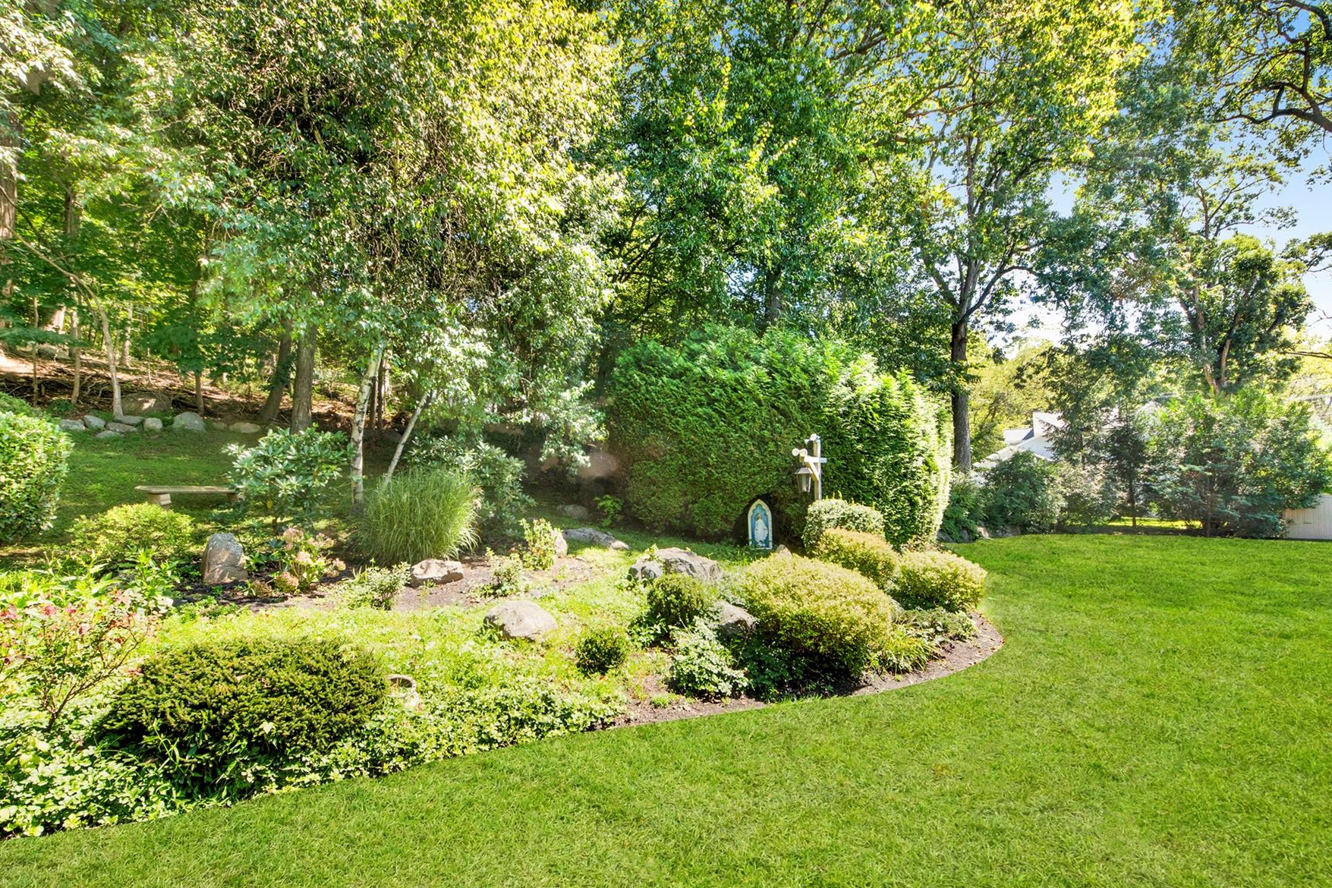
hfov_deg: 104.2
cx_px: 639
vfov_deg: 81.0
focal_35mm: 14
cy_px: 482
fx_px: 518
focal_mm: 8
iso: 100
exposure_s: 1/40
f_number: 8
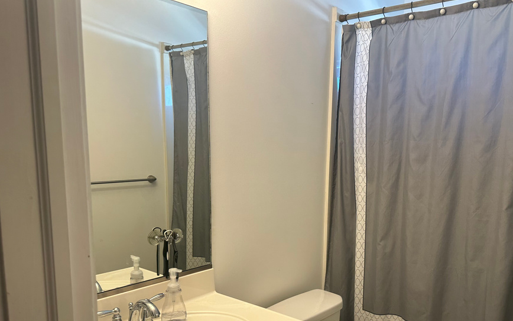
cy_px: 215
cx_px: 302
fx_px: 420
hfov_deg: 62.4
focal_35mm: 30
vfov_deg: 41.3
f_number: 1.78
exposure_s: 1/120
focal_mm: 6.86
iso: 125
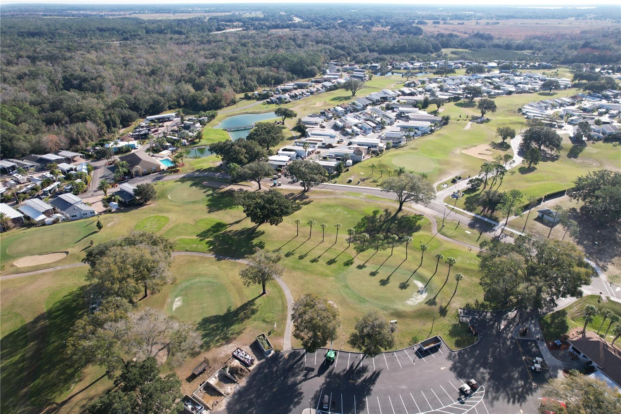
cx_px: 310
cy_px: 207
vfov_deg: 57.2
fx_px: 379
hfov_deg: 78.6
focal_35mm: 22
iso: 130
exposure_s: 1/1000
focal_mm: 8.38
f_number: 2.8
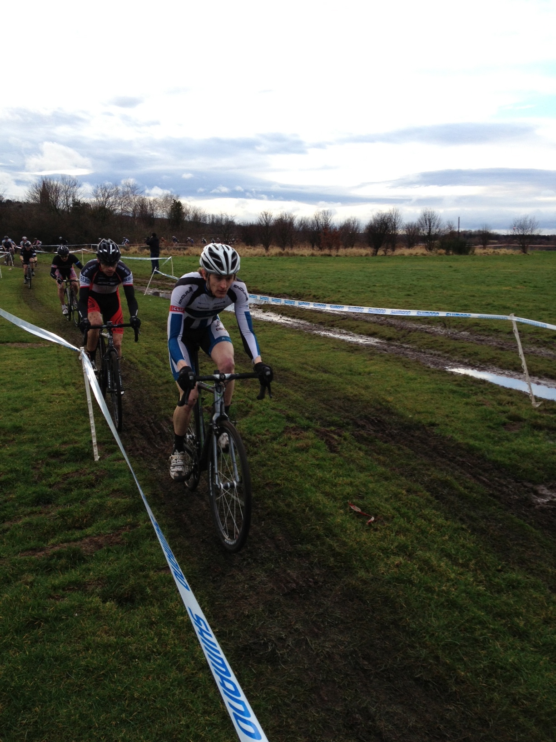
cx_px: 278
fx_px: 750
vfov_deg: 52.6
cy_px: 371
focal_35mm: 35
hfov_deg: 40.7
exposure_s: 1/378
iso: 50
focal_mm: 4.28
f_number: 2.4
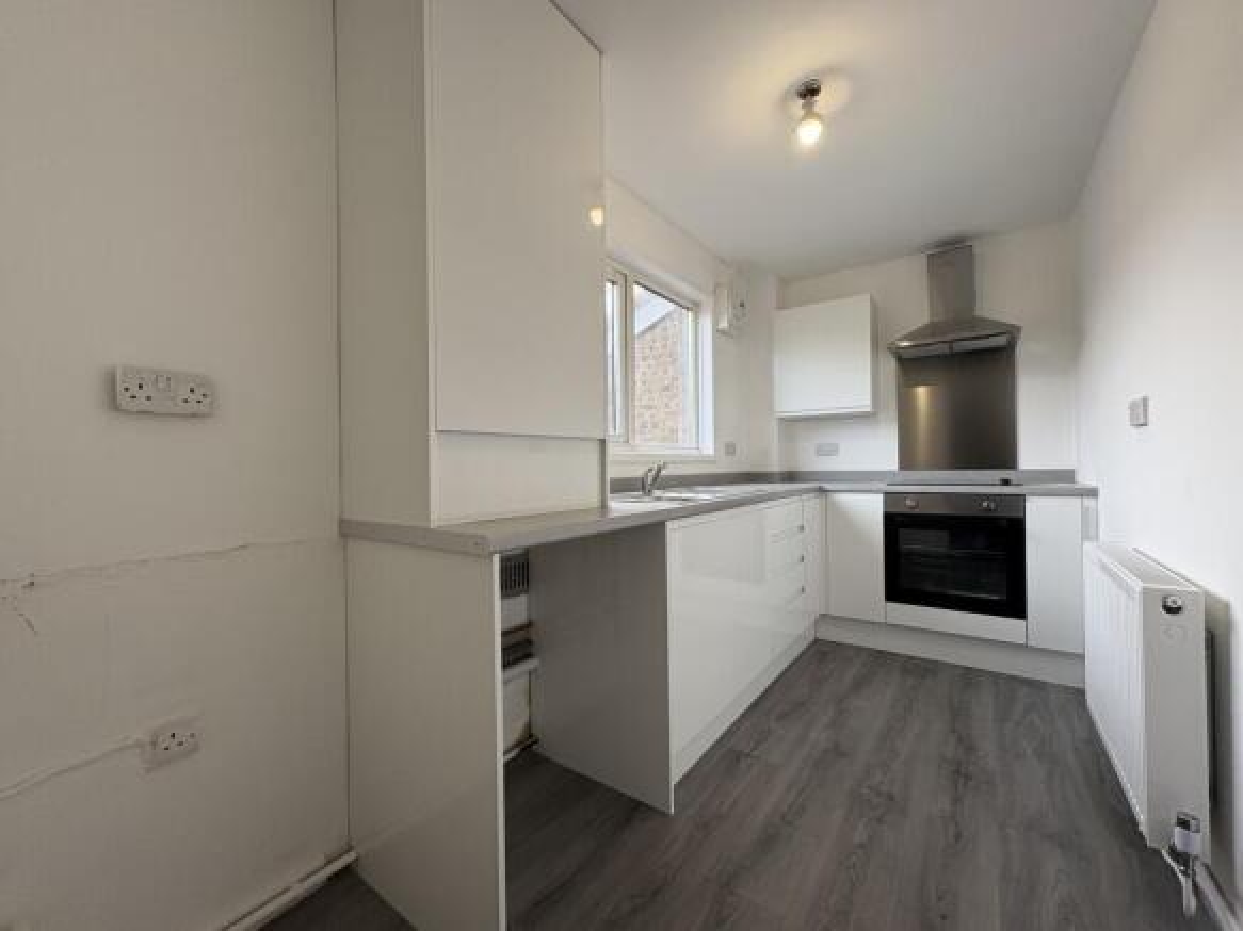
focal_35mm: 14
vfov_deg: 85.7
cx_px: 622
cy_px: 466
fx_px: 503
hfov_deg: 102.1
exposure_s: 1/99
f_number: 2.2
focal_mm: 2.22
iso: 100
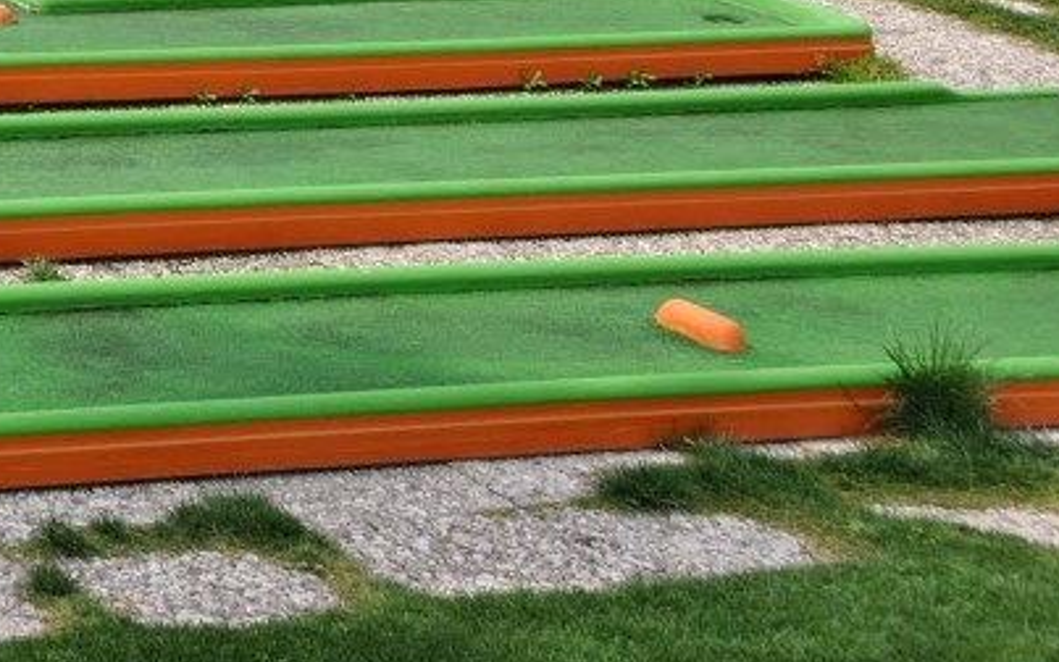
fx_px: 3522
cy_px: -110
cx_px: -427
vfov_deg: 10.6
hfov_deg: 16.0
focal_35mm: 122
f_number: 8
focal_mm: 28
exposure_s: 1/250
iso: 100
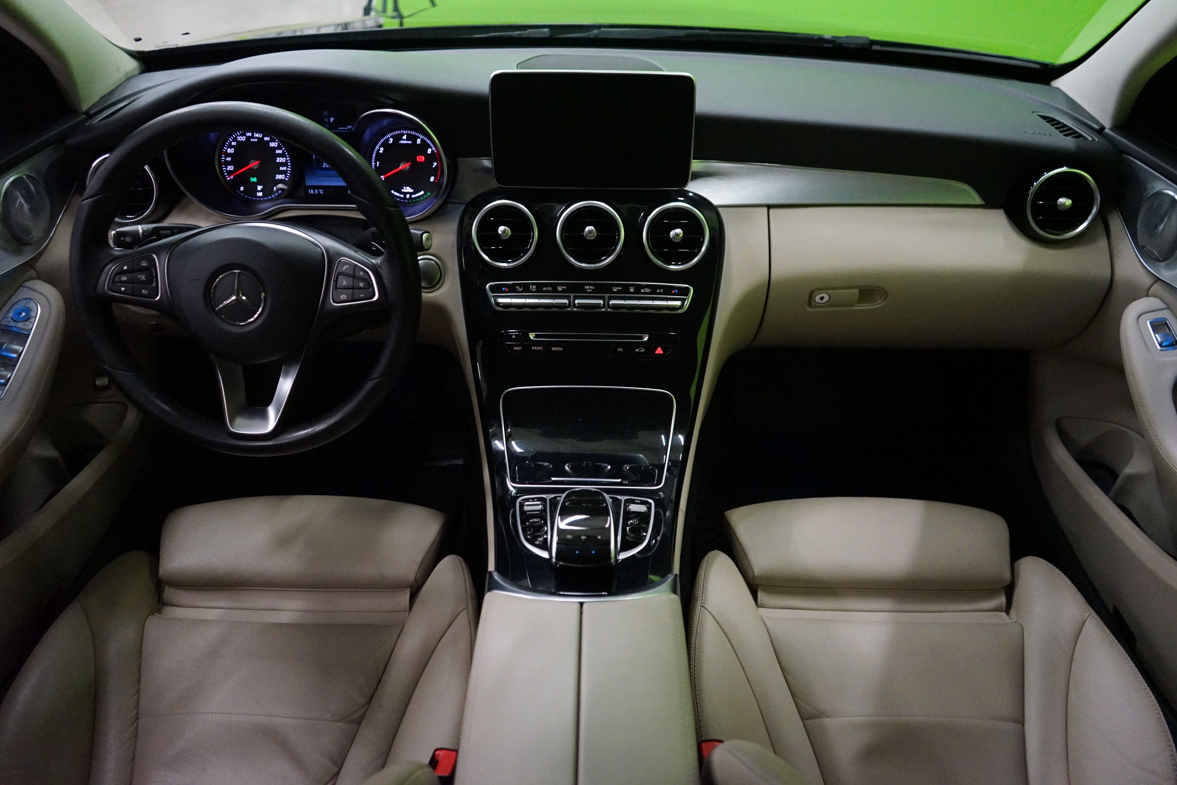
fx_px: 915
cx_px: 588
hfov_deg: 65.5
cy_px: 392
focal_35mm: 28
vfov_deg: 46.4
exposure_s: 1/80
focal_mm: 28
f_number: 3.5
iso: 6400
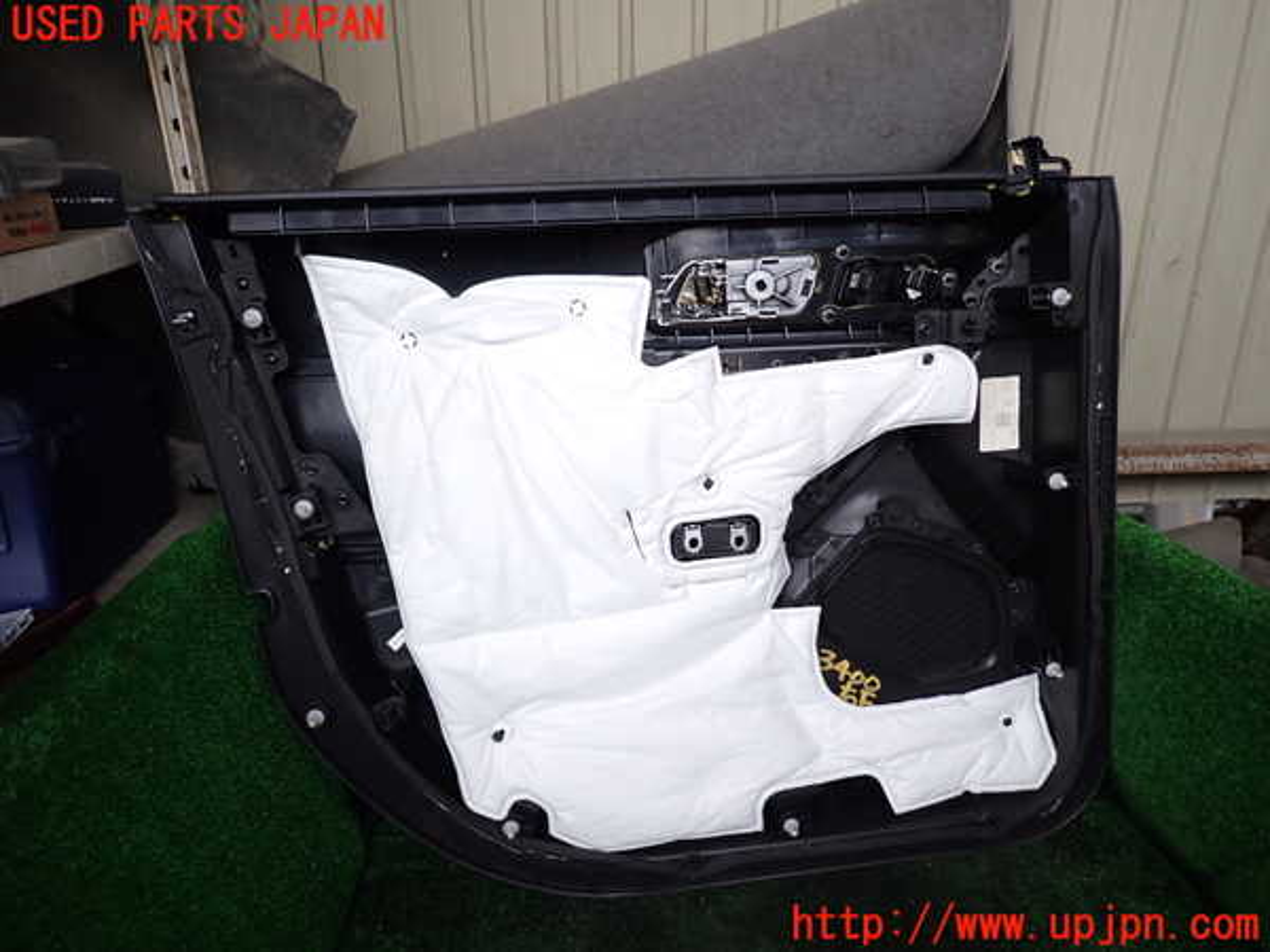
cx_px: 635
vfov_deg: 54.9
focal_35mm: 25
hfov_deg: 69.4
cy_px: 476
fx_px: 917
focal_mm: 4.5
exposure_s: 1/60
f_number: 2
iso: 200
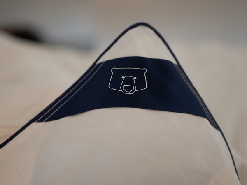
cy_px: 92
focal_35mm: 50
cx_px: 124
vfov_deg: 29.1
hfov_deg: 38.2
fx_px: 357
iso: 320
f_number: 1.7
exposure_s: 1/60
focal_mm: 25
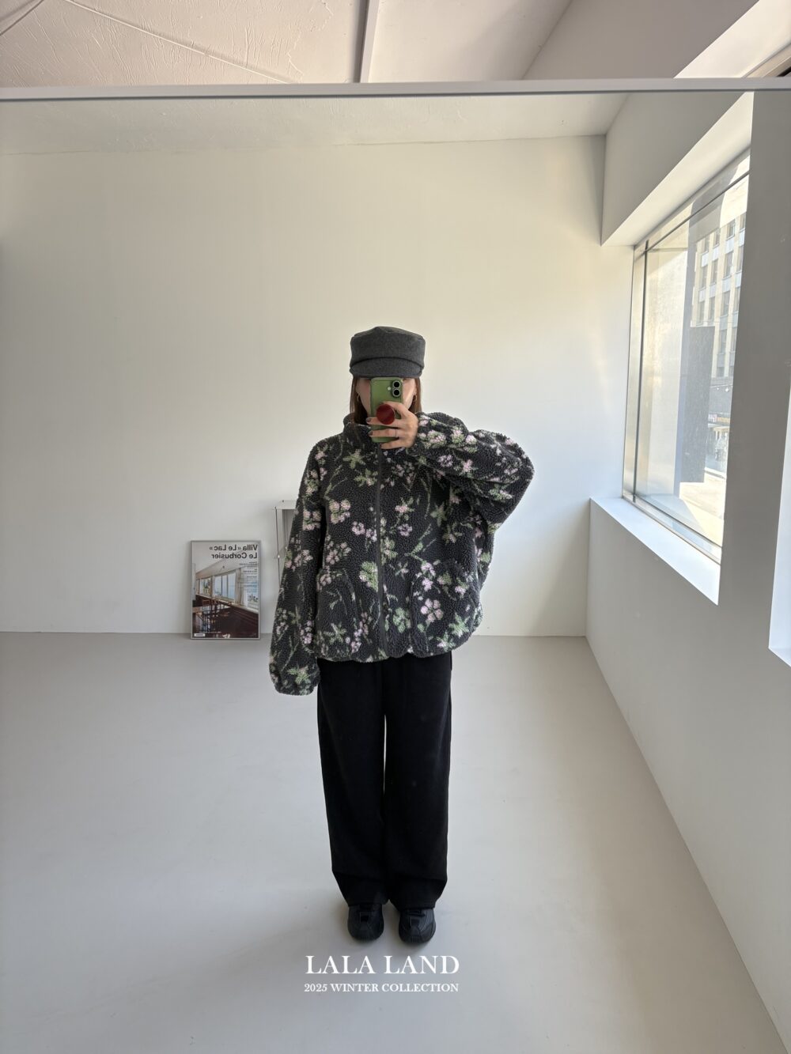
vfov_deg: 67.3
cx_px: 396
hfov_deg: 53.1
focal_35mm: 26
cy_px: 527
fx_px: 792
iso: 50
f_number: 1.6
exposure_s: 1/302
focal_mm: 5.96
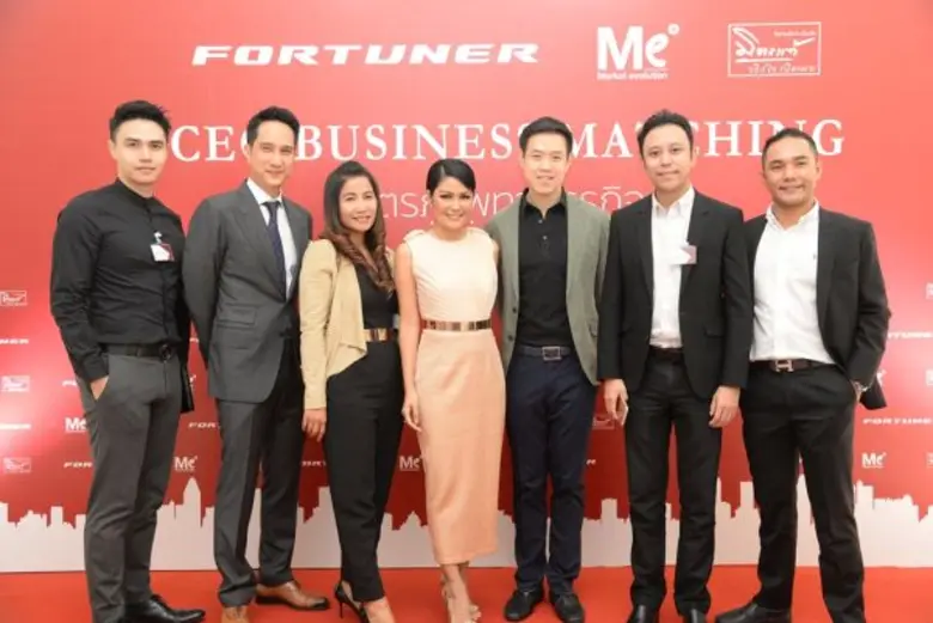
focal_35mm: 34
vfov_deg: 38.9
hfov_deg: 55.8
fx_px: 882
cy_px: 312
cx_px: 466
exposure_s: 1/125
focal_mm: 34
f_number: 5
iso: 1000
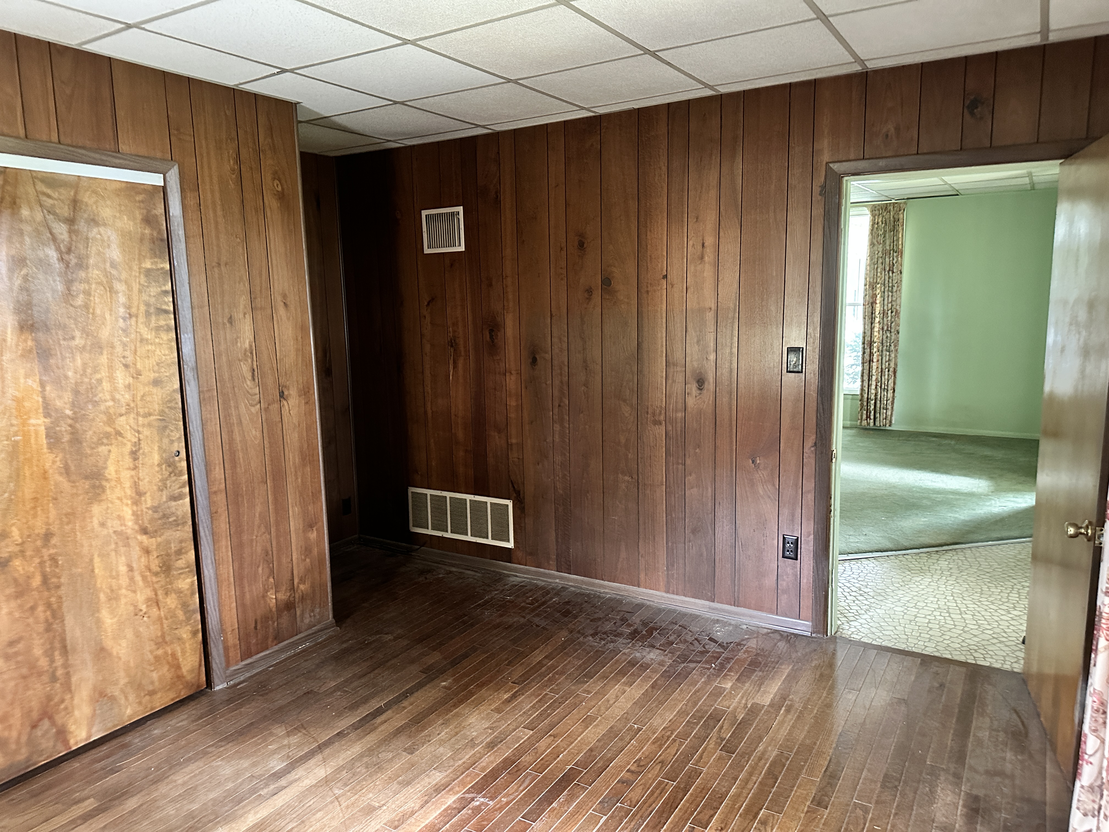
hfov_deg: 71.6
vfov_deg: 56.8
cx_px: 554
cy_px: 416
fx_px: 769
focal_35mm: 24
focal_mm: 6.86
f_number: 1.78
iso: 1000
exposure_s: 1/33
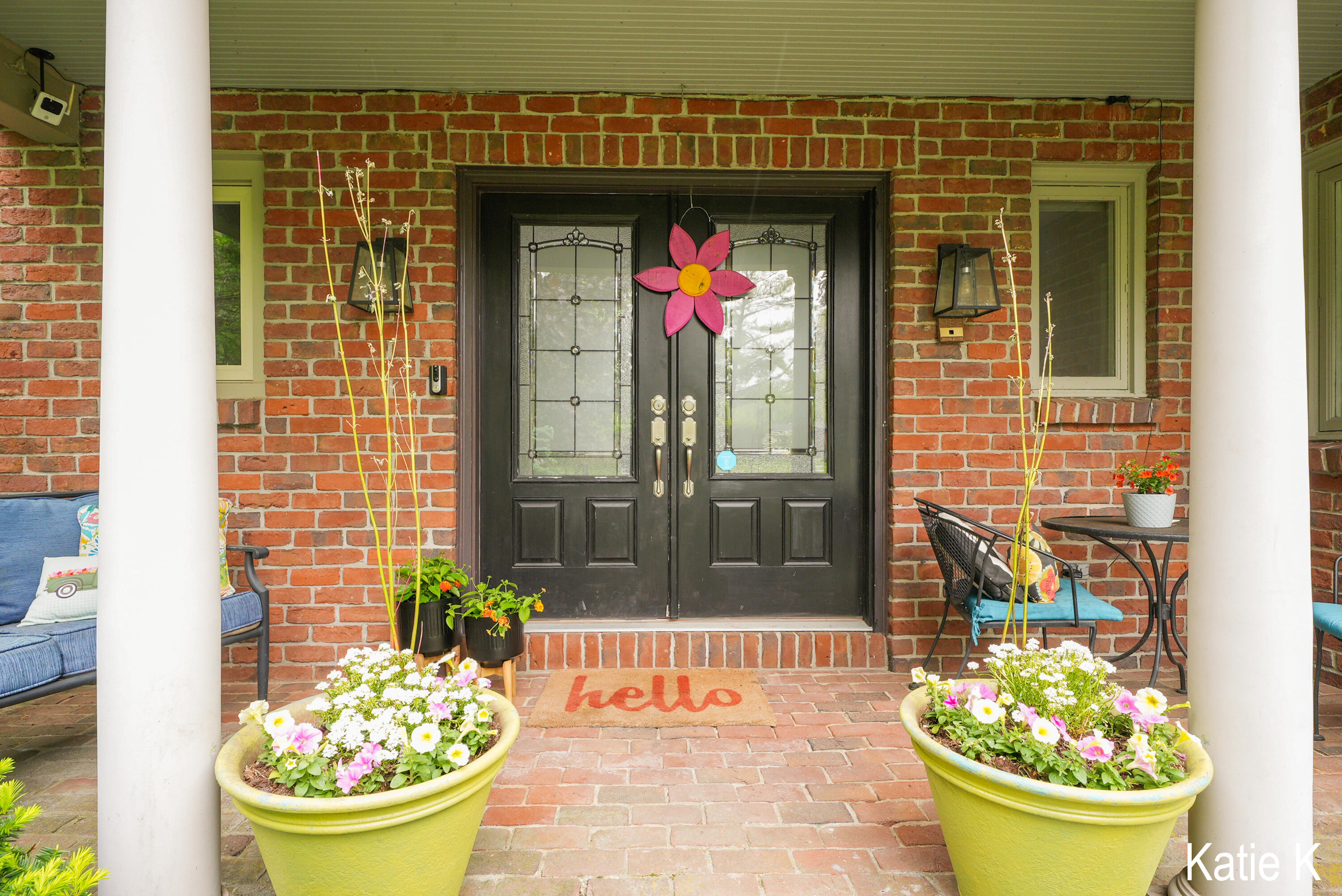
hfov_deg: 93.3
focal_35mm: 17
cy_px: 448
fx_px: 634
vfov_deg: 70.5
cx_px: 671
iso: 800
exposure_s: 1/30
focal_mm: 17
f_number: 8
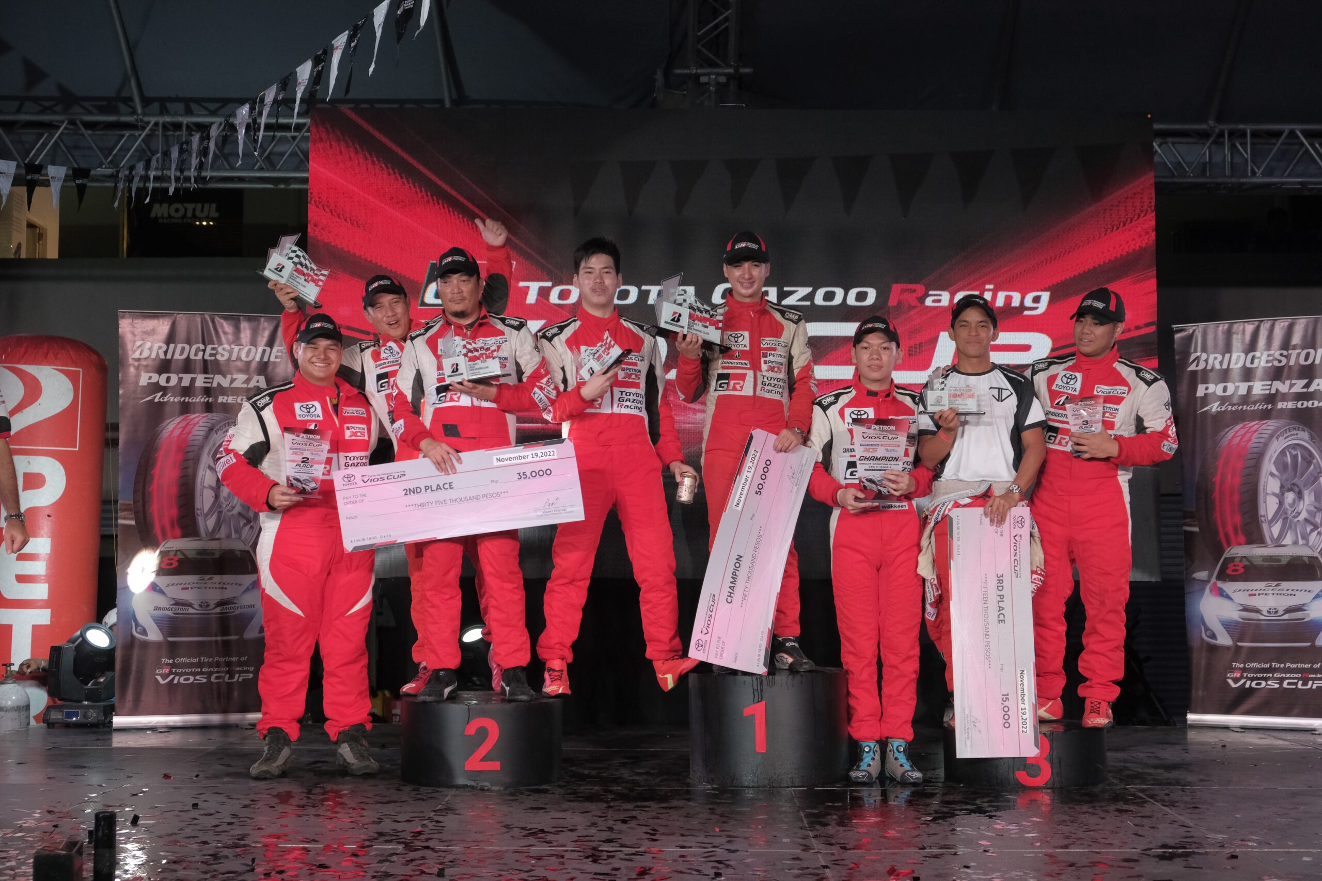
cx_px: 661
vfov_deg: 29.9
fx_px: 1652
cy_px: 440
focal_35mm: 45
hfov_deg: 43.6
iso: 2000
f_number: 5.6
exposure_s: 1/250
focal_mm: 30.2
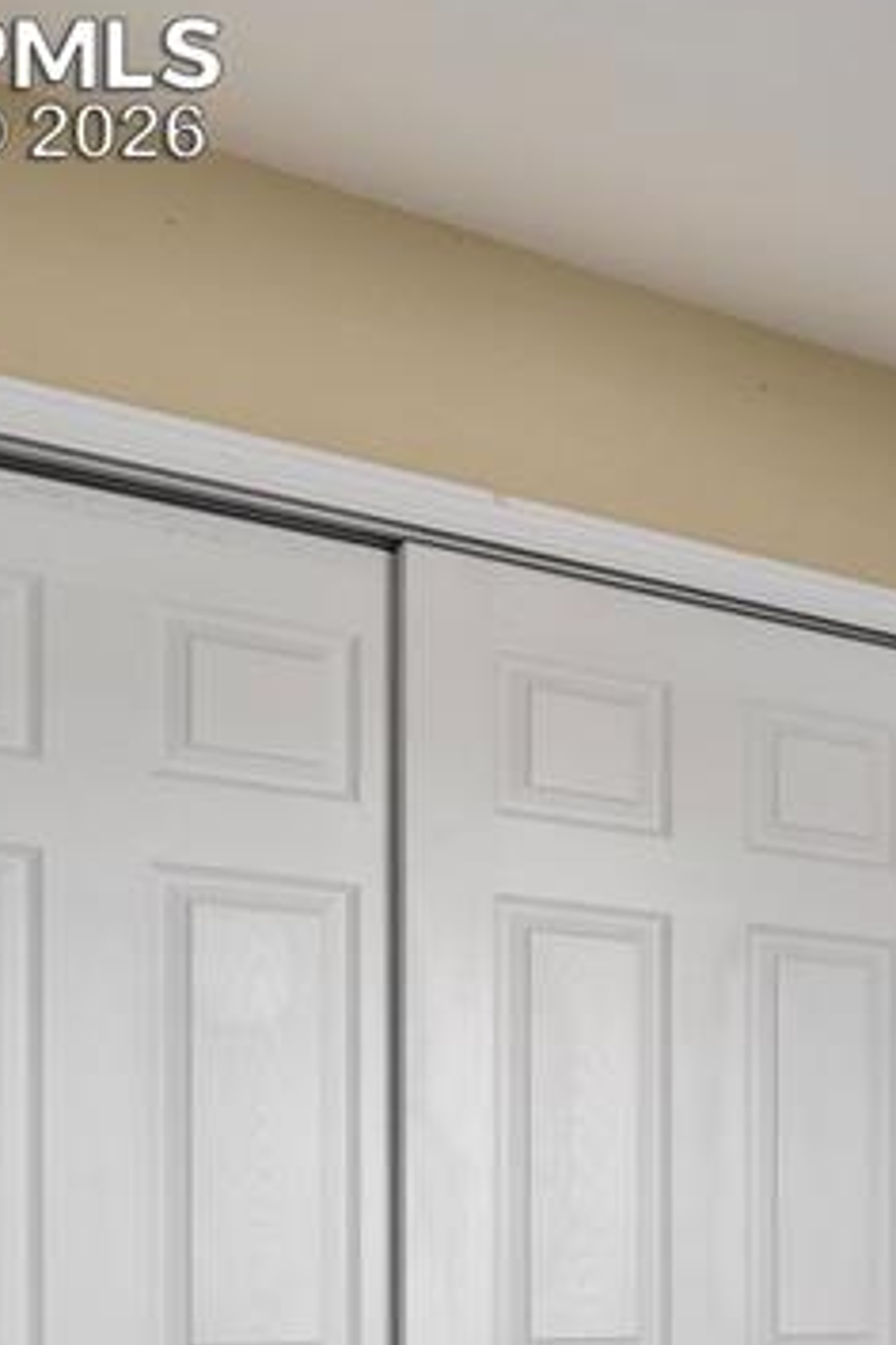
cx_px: 1405
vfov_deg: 35.6
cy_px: 1246
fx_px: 1941
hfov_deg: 21.2
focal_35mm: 52
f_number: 8
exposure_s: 1/2.5
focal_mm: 18
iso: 200
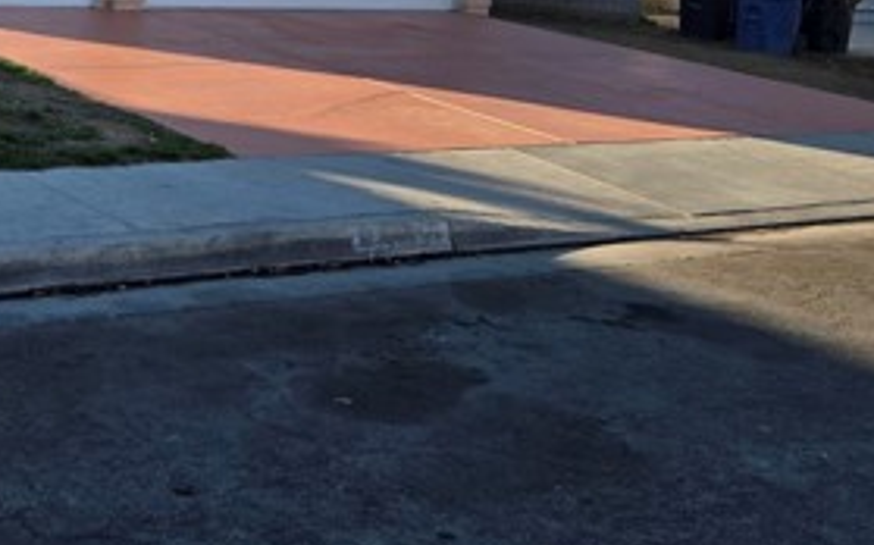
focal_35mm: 56
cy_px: -13
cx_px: 50
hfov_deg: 33.9
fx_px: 1333
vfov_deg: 22.2
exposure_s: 1/2671
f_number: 1.8
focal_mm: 5.4
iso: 80
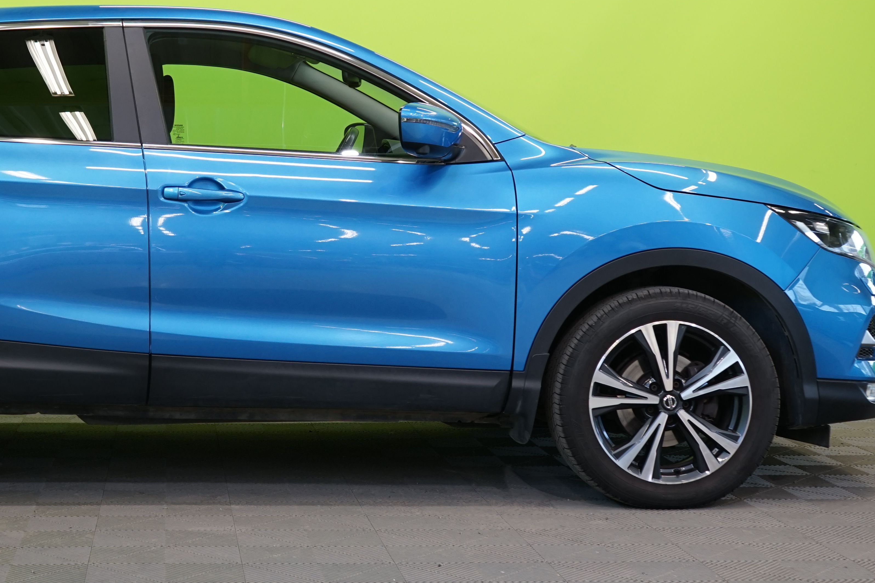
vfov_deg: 21.2
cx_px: 204
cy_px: 216
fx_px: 1555
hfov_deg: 30.8
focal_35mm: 64
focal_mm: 34
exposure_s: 1/30
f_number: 5.6
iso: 500
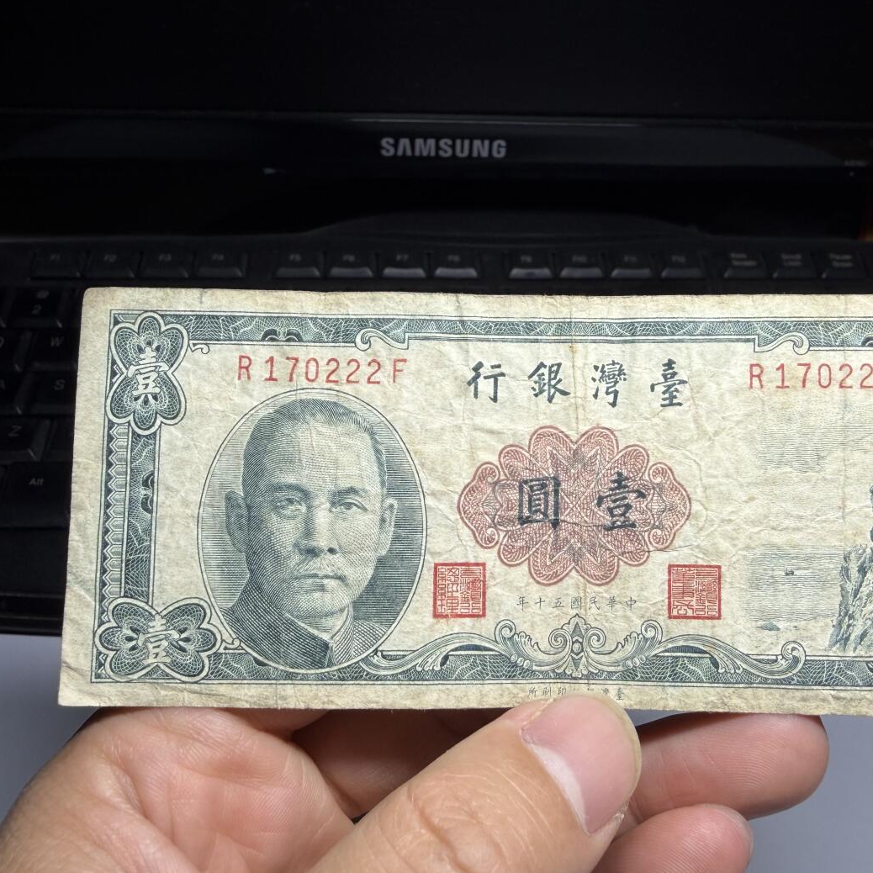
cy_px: 436
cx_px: 565
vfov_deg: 52.5
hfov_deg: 51.8
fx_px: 885
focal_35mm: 31
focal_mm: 2.22
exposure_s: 1/121
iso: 40
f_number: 2.2
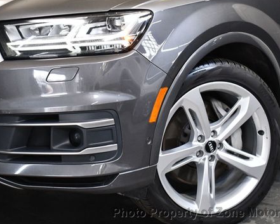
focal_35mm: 79
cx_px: 105
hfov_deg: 24.1
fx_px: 655
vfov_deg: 19.4
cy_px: 89
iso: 1250
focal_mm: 29
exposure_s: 1/125
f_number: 4.2
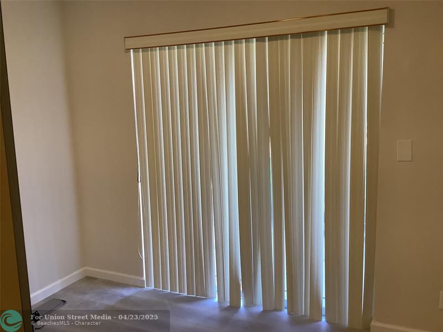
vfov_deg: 45.4
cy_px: 166
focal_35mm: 31
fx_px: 397
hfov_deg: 58.4
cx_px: 222
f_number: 2.4
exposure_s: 1/50
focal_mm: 3.3
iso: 80
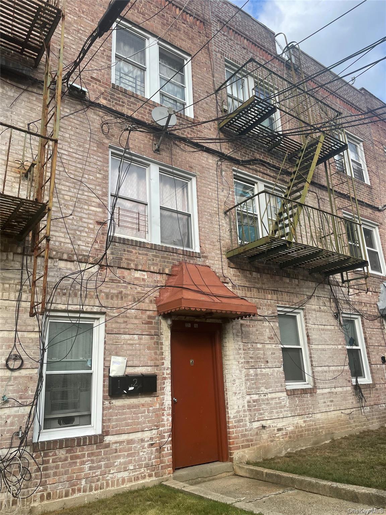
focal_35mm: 26
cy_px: 258
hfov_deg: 53.1
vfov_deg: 67.3
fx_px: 387
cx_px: 193
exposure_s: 1/1304
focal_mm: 4.2
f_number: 1.6
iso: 32
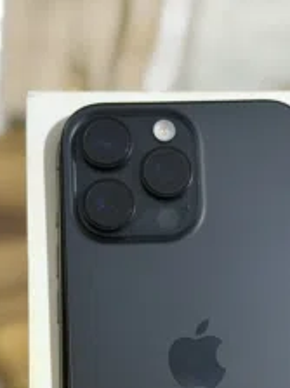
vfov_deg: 22.3
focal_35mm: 86
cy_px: 345
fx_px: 962
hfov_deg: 17.1
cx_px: 219
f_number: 1.78
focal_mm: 6.76
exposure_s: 1/25
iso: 500
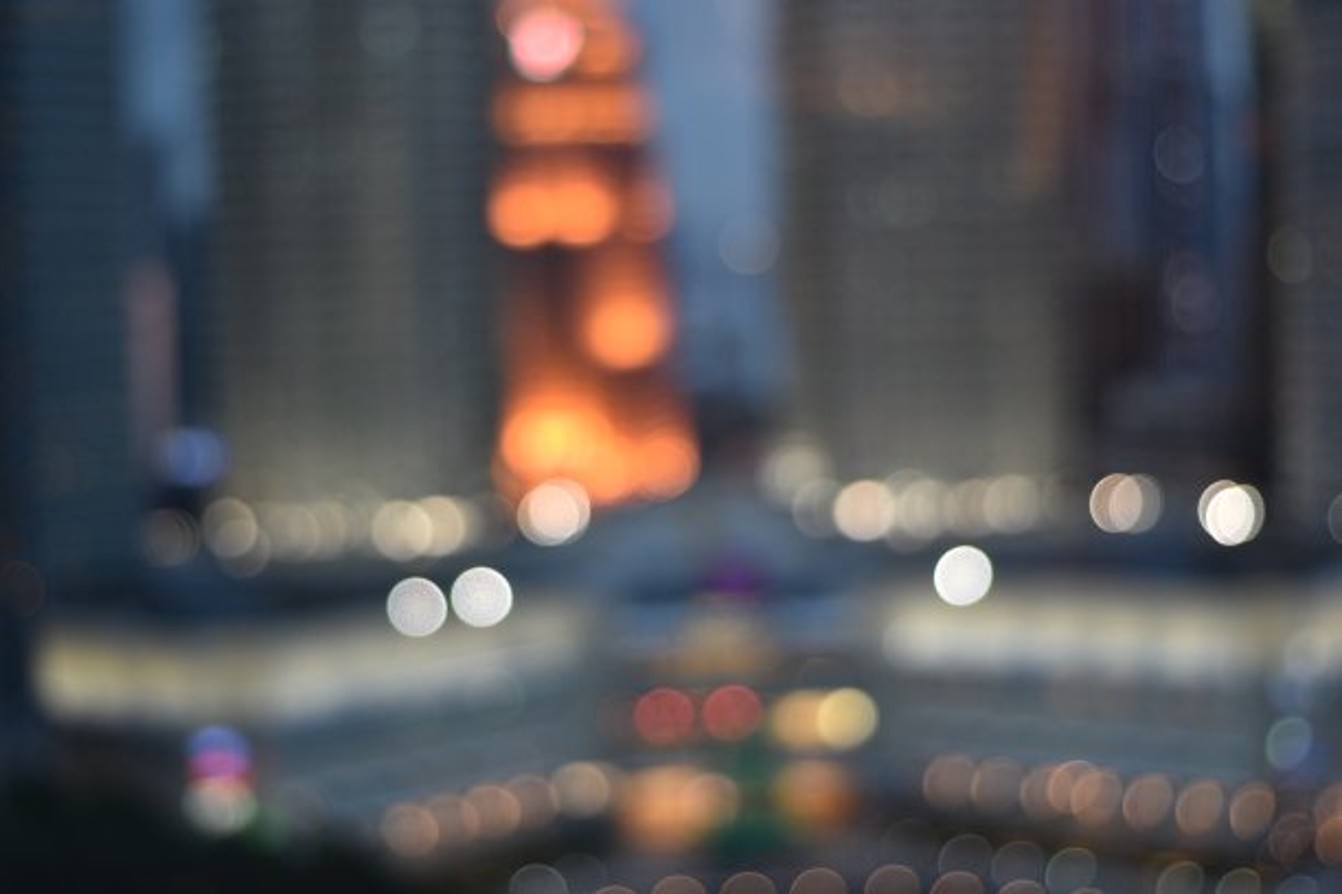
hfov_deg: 27.0
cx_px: 671
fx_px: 2796
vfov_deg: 18.2
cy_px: 447
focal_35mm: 75
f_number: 2
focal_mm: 50
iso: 640
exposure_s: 1/100
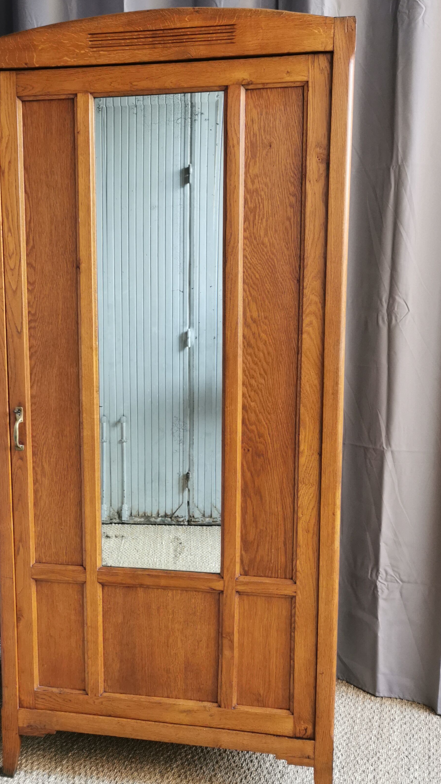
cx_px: 160
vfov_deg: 55.3
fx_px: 748
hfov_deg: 32.6
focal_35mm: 36
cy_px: 393
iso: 200
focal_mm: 5.58
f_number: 1.8
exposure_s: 1/60
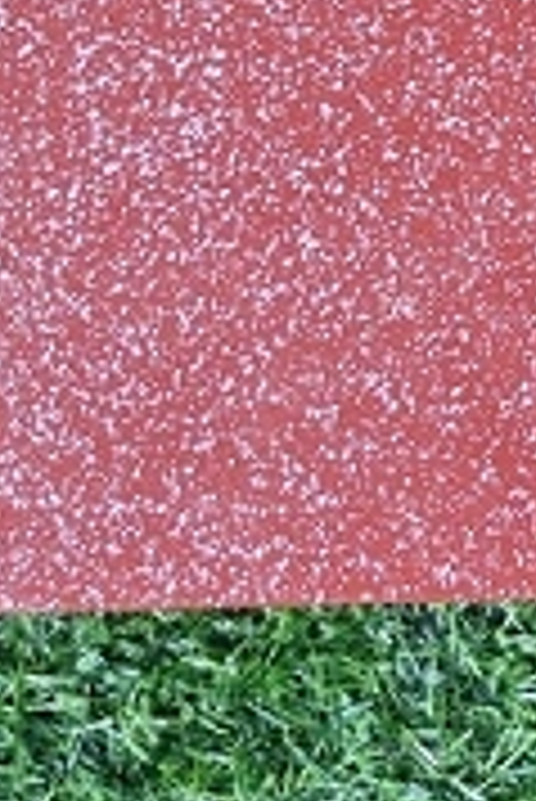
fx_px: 2184
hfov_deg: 12.5
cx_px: 1018
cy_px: 0
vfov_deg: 20.2
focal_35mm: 98
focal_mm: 5.4
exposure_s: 1/100
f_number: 1.8
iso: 250
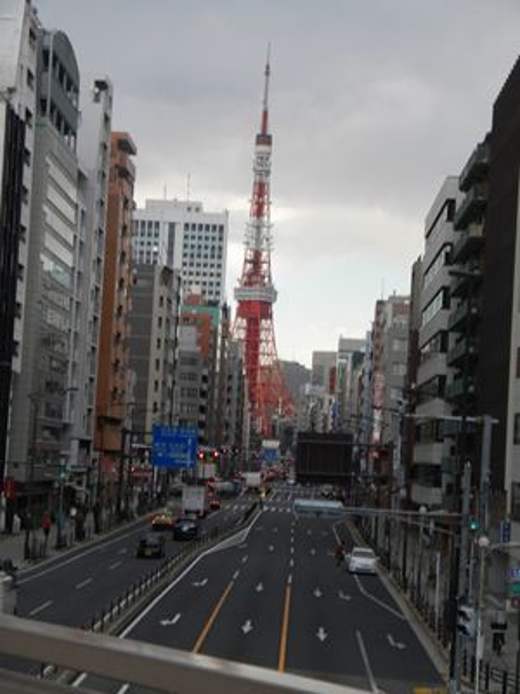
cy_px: 347
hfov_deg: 17.8
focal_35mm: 83
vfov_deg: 23.6
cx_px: 260
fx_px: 1662
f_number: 4.5
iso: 231
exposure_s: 1/500
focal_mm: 15.1
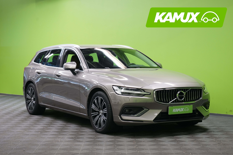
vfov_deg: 19.5
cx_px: 116
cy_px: 78
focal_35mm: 70
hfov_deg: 28.8
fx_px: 453
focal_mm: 70
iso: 1000
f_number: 5.6
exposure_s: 1/50
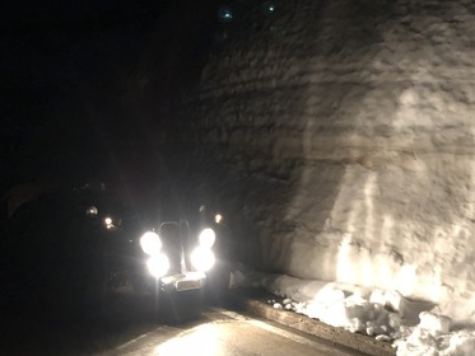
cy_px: 140
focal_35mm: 40
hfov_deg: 46.6
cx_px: 203
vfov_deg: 35.8
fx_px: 549
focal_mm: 4
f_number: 1.8
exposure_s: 1/4
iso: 200
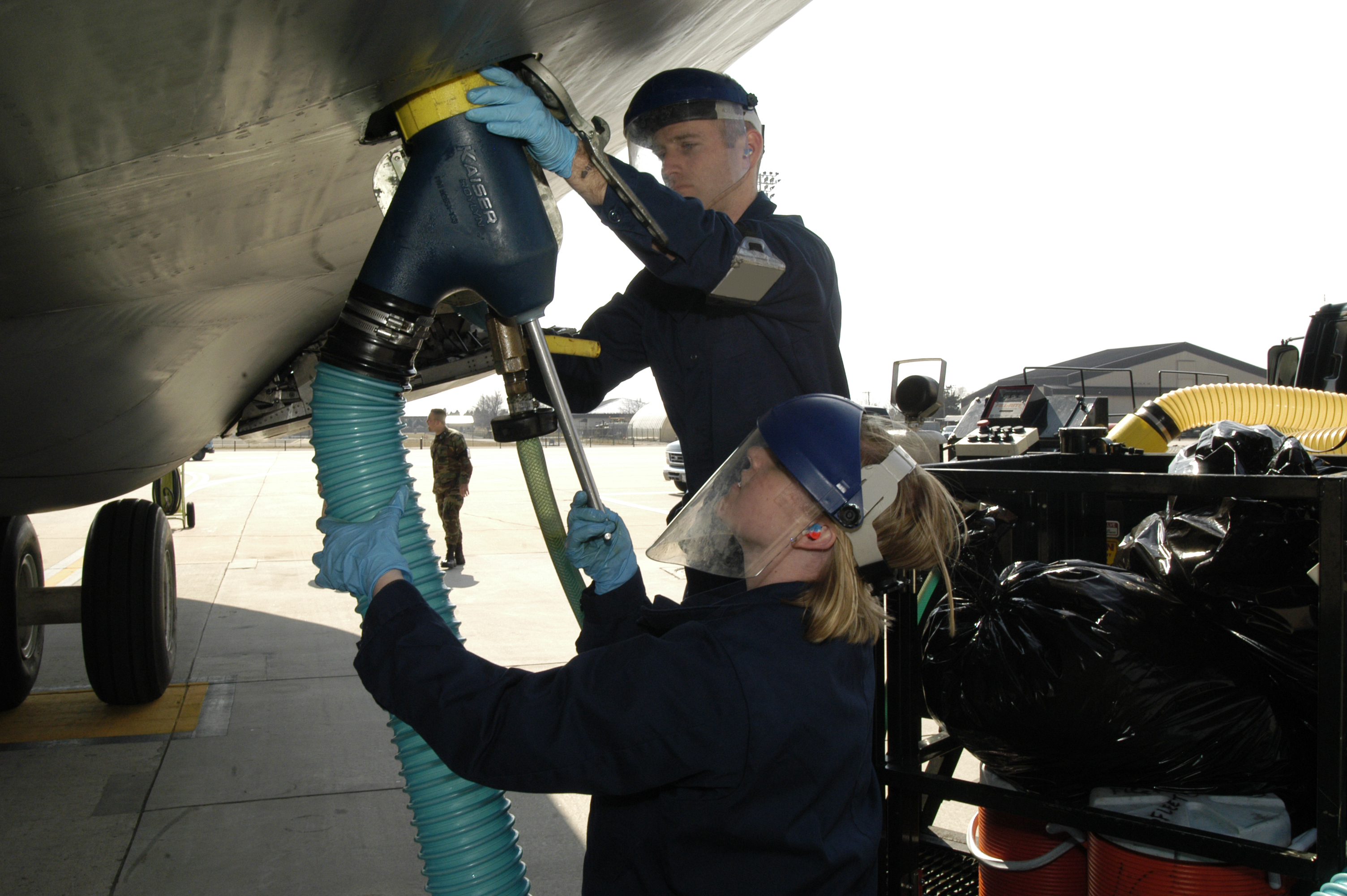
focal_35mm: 30
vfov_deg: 43.5
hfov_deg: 62.0
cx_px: 674
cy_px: 448
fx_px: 1121
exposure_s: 1/180
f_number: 13
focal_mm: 20
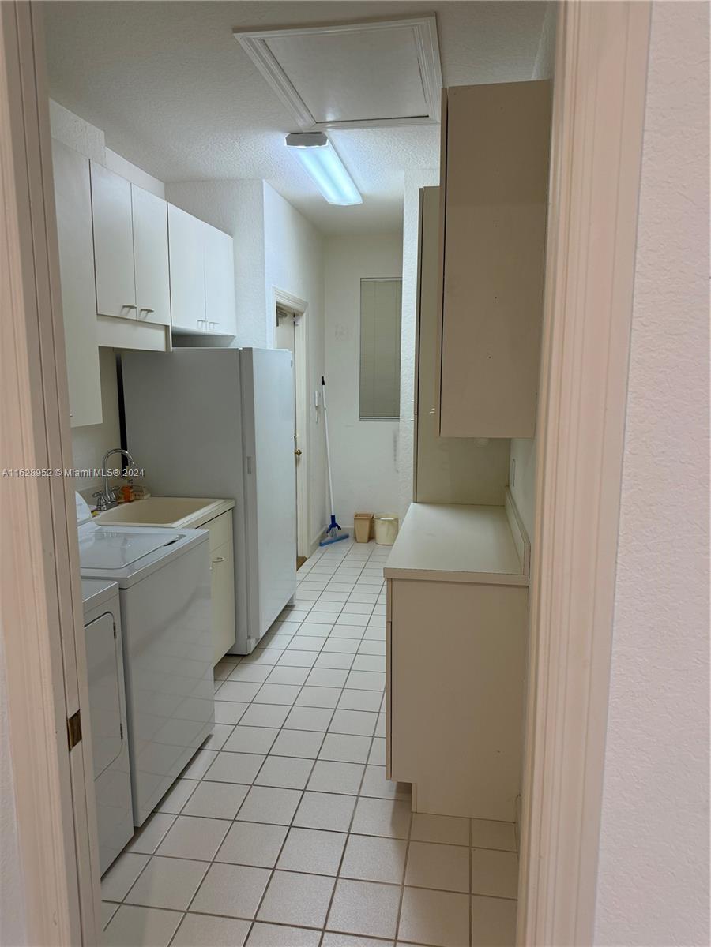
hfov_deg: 56.8
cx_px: 356
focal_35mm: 24
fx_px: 657
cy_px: 474
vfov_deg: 71.6
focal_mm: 6.76
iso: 125
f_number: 1.78
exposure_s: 1/120
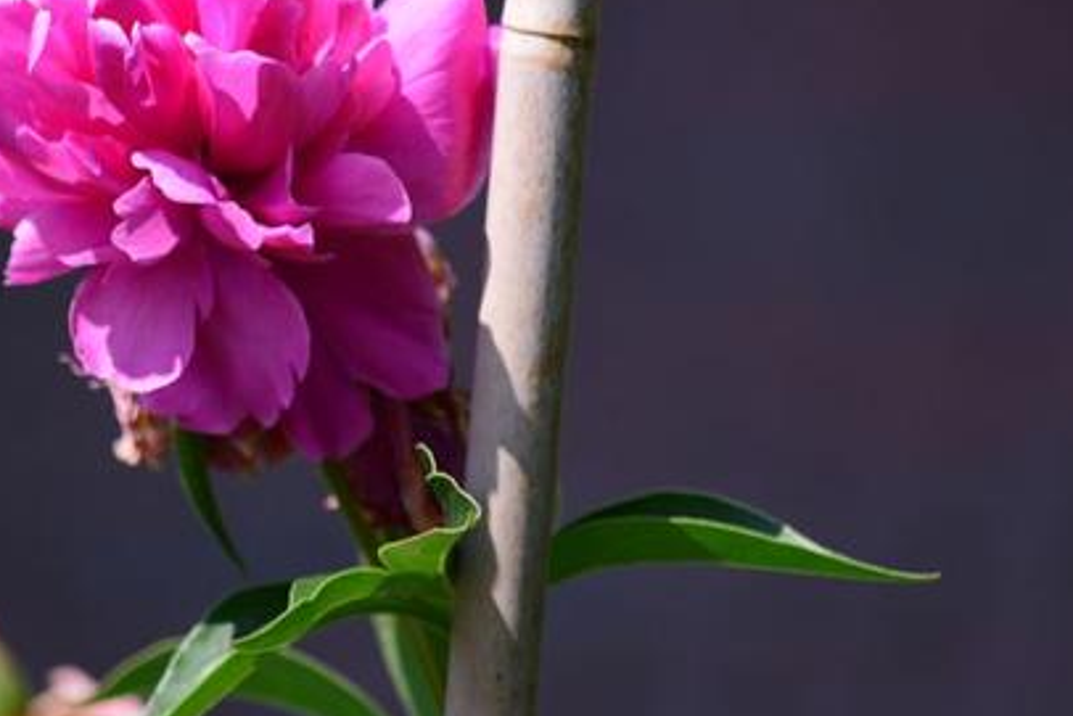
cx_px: 391
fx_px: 17591
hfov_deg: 3.5
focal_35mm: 590
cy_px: 34
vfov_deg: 2.3
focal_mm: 200
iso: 100
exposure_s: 1/250
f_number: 5.6
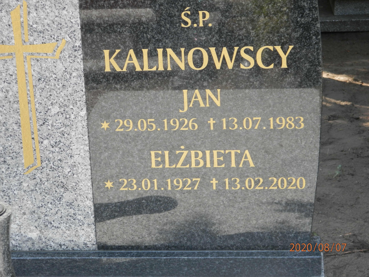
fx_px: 1130
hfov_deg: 18.5
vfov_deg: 14.0
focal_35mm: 106
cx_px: 184
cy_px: 138
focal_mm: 19
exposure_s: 1/160
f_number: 4.5
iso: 125
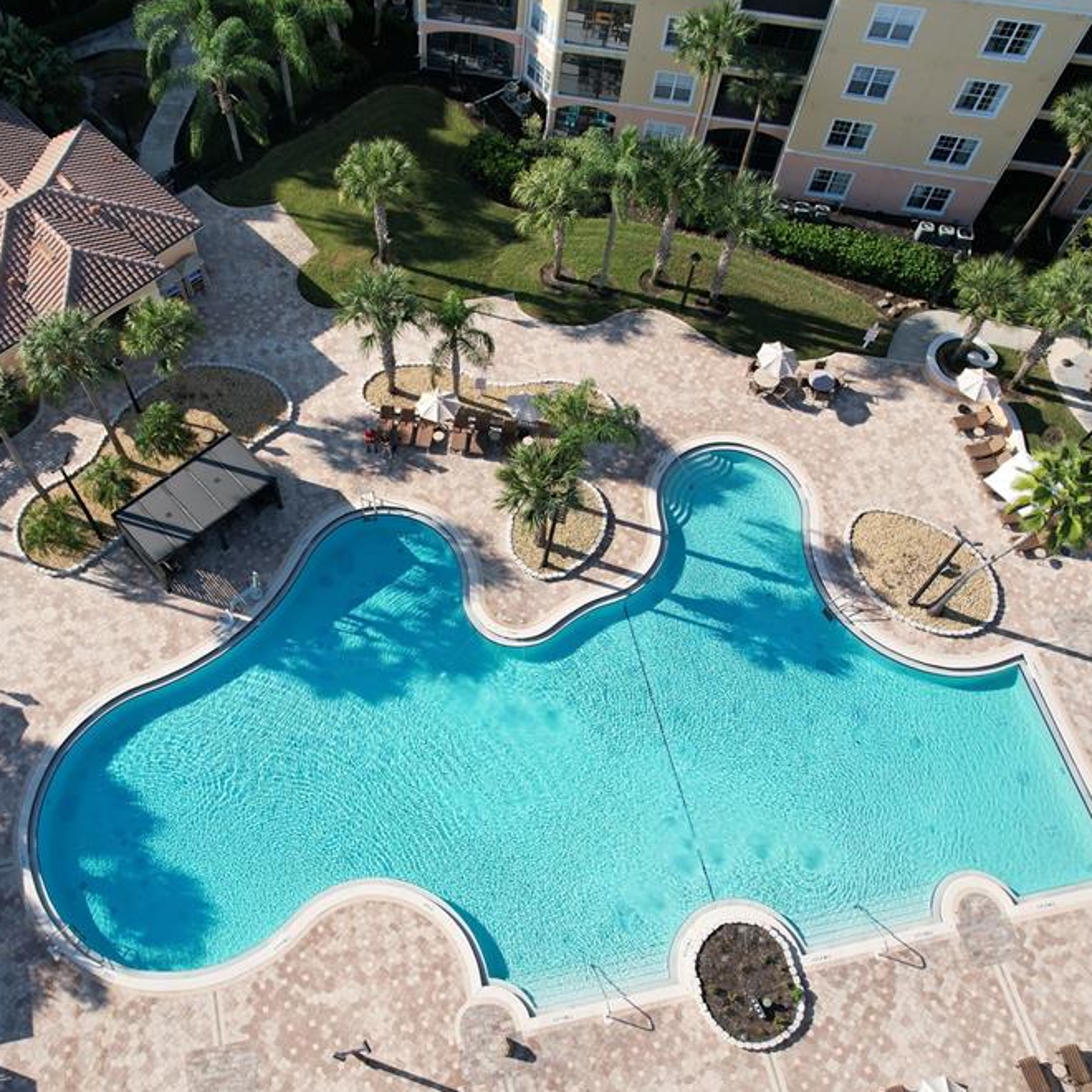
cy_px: 549
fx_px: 1035
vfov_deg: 55.6
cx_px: 443
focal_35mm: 29
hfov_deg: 55.3
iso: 110
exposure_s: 1/1600
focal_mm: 8.38
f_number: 2.8
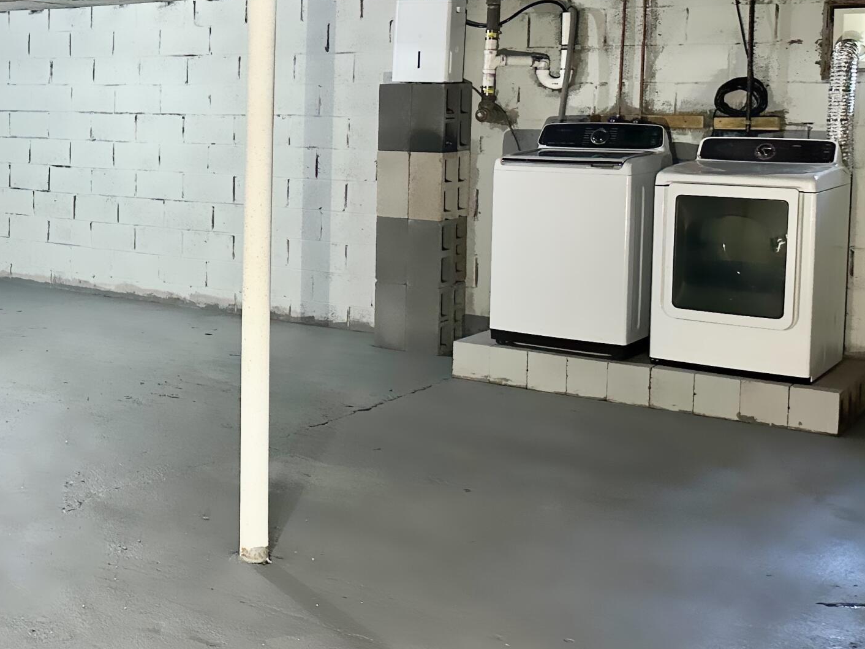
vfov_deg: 28.2
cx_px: -6
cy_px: 181
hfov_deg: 34.1
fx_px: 1274
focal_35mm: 51
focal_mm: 6.86
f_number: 1.8
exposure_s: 1/40
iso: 640
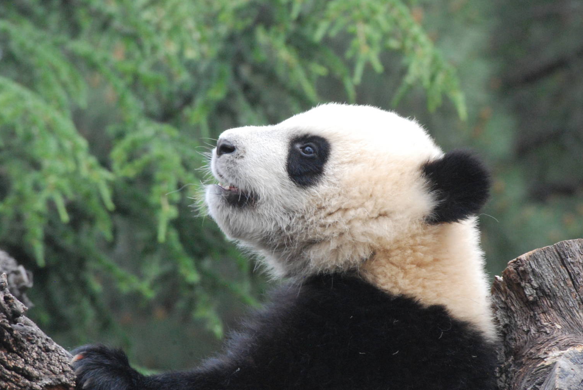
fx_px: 7718
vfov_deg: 2.9
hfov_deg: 4.3
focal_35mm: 476
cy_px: 187
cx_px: 287
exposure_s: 1/160
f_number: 18
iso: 1600
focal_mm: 300
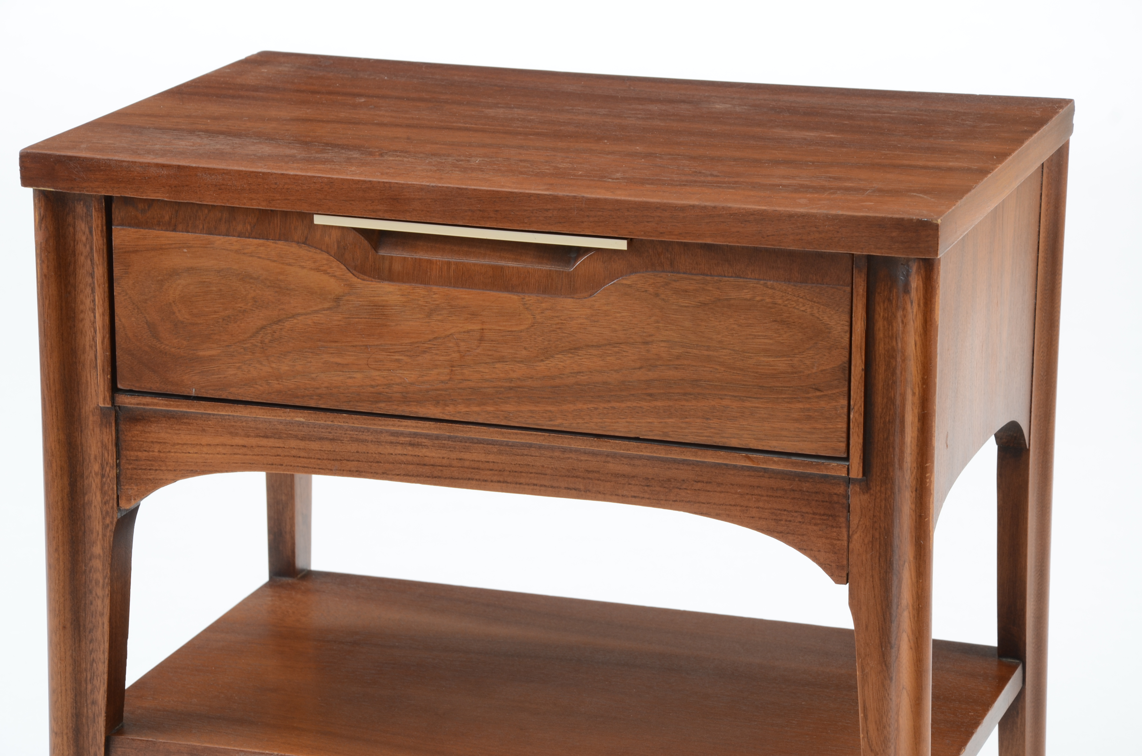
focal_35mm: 120
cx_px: 571
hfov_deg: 17.1
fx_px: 3799
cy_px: 378
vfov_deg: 11.4
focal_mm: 80
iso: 200
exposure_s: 1/125
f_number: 8
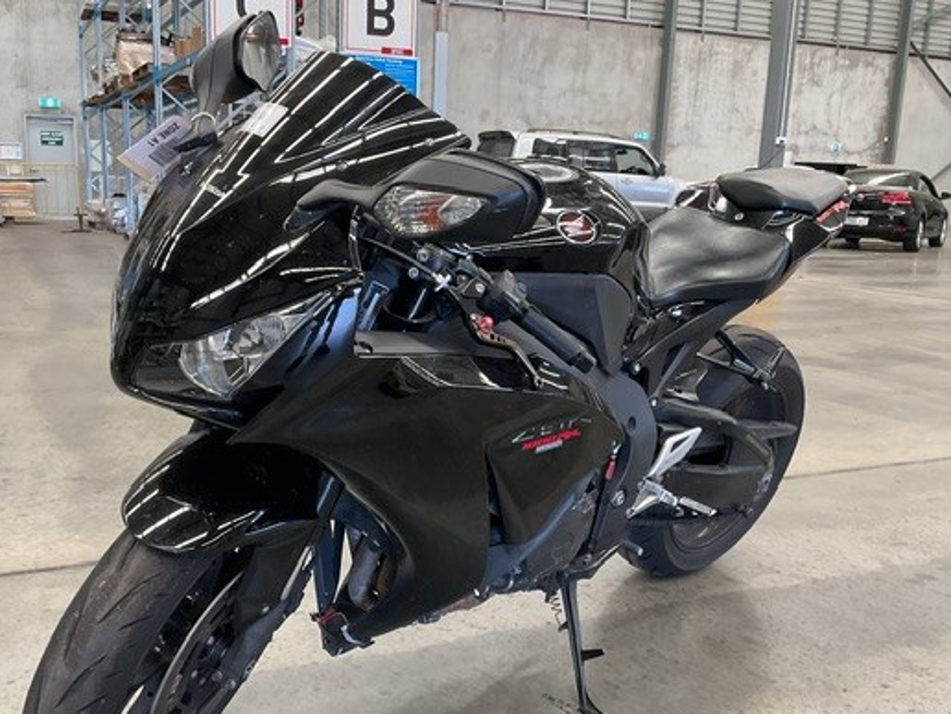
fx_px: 989
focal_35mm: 36
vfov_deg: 39.6
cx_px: 420
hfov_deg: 51.2
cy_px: 413
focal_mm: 3
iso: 50
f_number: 1.8
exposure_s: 1/50
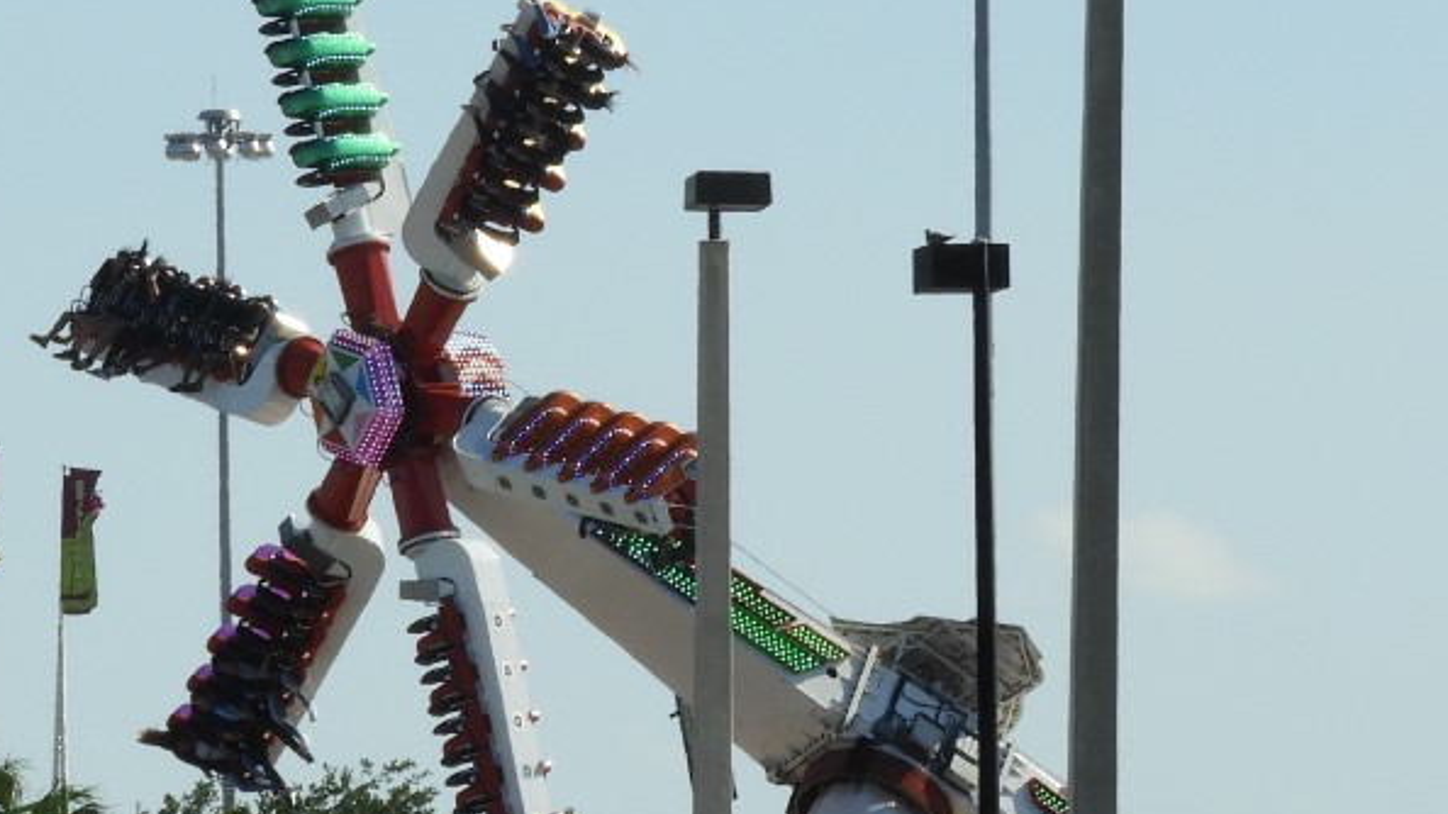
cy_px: 314
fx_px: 22306
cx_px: 512
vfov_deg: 2.1
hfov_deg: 3.7
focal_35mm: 581
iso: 100
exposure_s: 1/800
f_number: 5.3
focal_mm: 39.4
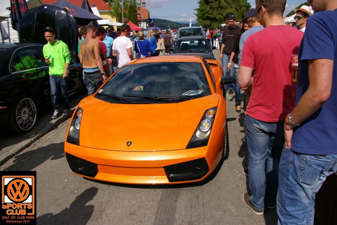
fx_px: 253
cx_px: 168
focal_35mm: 27
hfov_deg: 67.4
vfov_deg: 47.9
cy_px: 112
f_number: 8
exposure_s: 1/500
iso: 200
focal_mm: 18
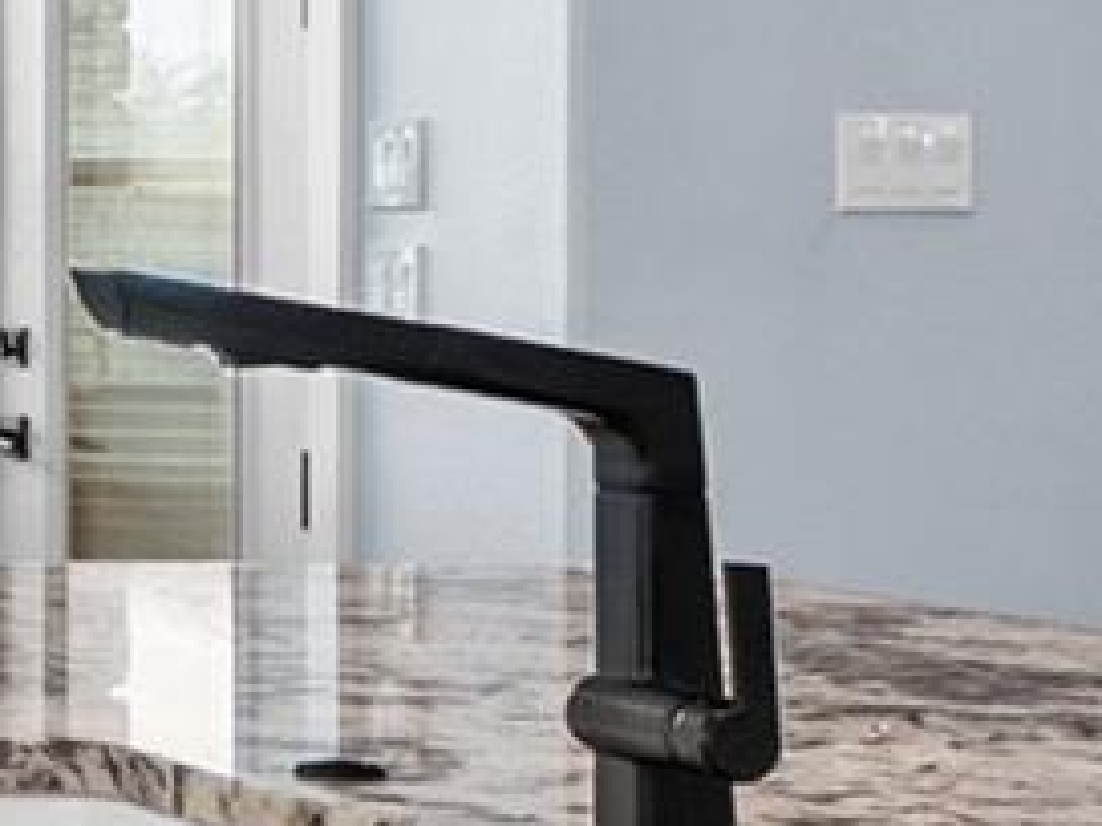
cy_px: 294
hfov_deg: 12.4
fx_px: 3693
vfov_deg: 12.8
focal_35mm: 116
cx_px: -1734
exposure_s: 1/4
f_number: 9
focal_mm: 16
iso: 640
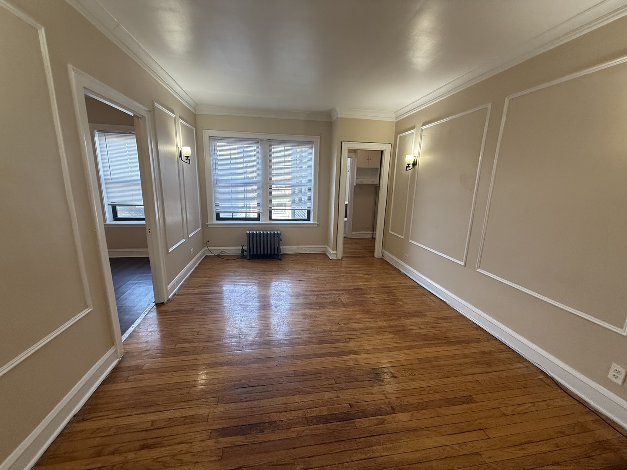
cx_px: 314
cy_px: 235
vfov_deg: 85.7
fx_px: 254
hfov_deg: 102.1
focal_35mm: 14
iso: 200
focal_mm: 2.22
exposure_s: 1/120
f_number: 2.2
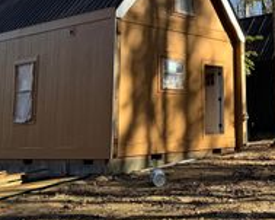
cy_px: 24
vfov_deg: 23.9
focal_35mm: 62
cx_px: 260
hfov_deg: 29.0
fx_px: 504
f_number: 1.78
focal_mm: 6.76
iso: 80
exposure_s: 1/1238
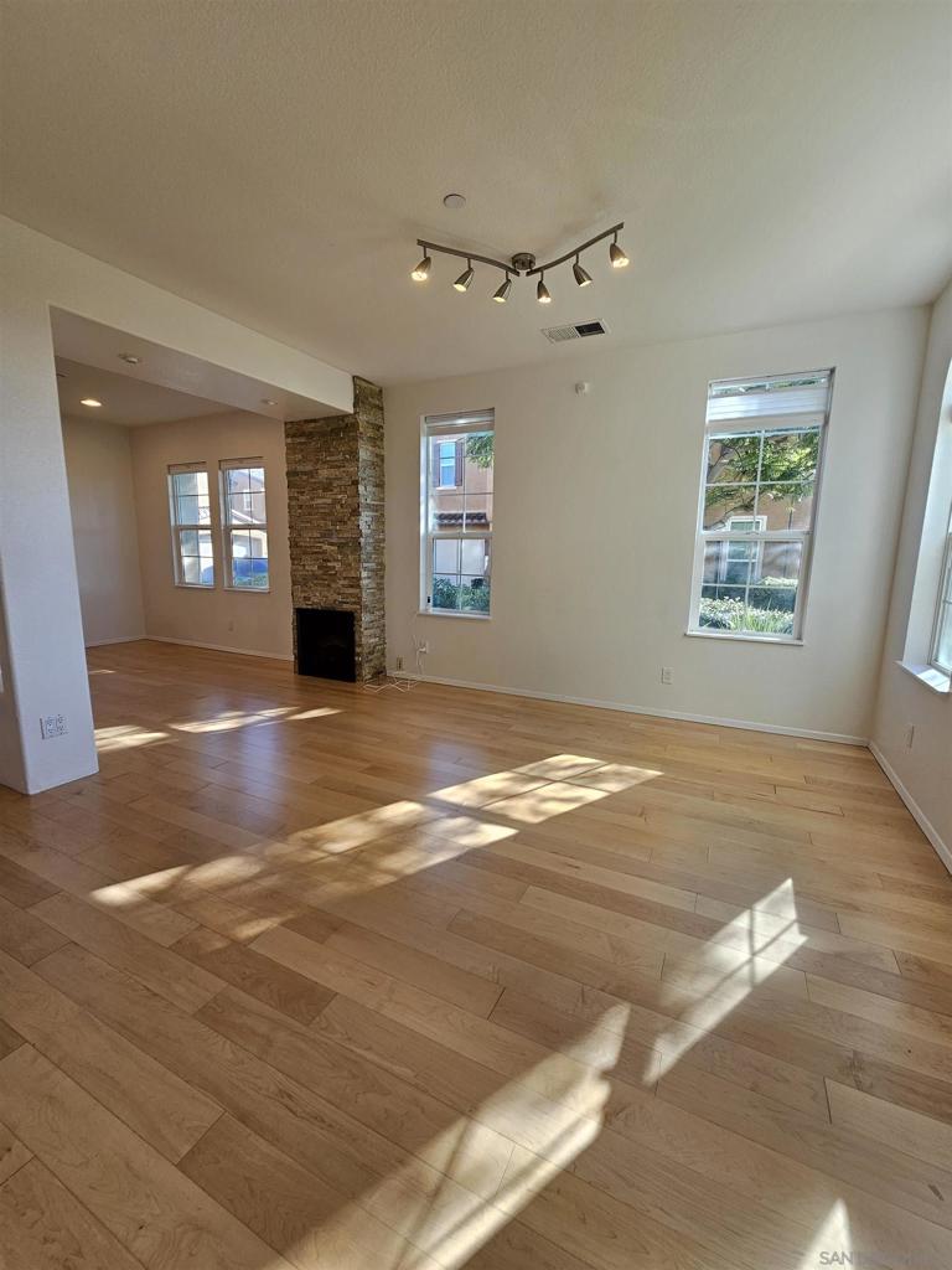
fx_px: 477
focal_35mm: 13
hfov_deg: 89.9
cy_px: 635
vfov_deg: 106.2
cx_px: 476
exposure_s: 1/120
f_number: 2.2
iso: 50
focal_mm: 2.2
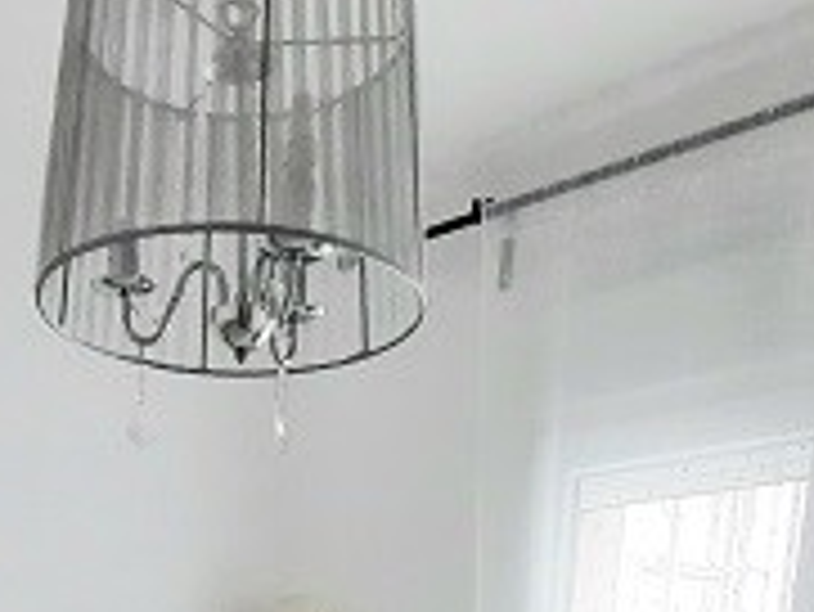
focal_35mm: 46
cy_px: 1066
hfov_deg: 39.6
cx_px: 166
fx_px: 1082
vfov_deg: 21.8
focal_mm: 1.74
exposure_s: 1/25
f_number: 2.2
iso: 250
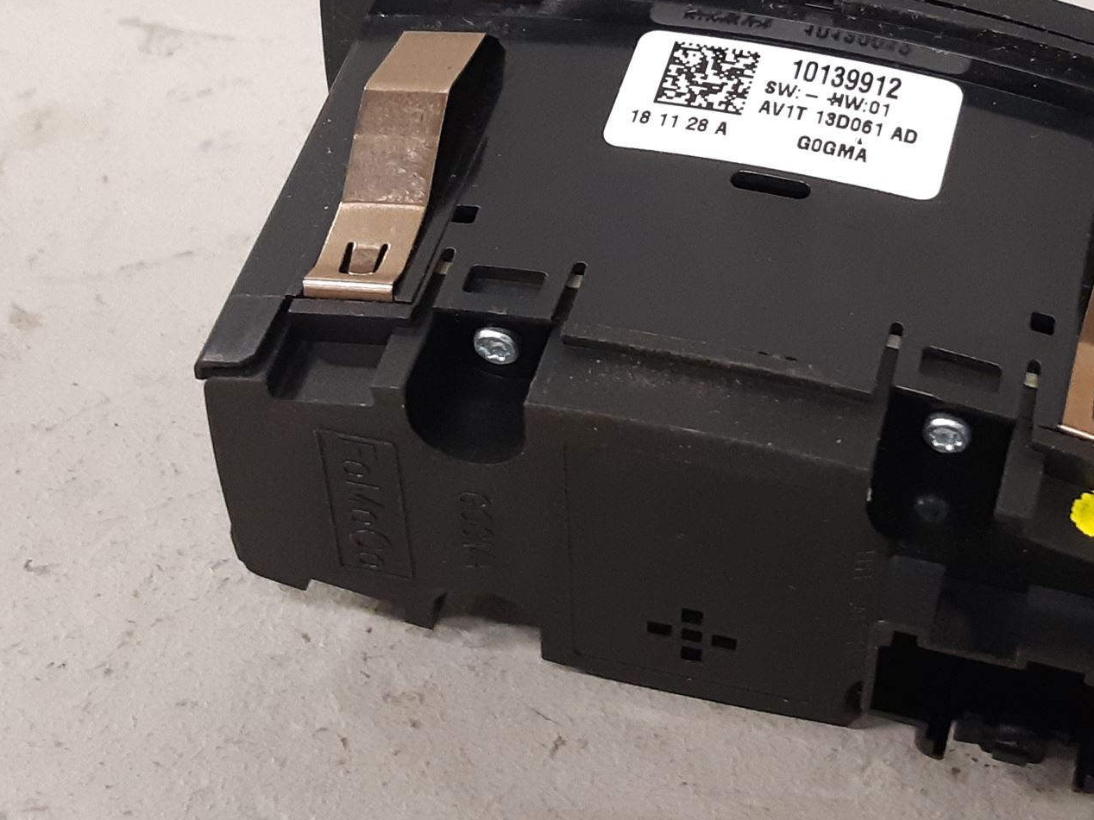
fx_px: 1327
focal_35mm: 42
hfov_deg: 44.1
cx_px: 737
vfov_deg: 34.3
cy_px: 369
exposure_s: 1/50
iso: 250
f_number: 1.7
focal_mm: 3.93
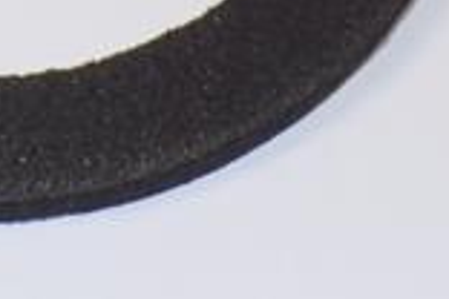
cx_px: -47
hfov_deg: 7.7
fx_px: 3305
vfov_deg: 5.1
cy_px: -194
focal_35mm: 265
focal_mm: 15.3
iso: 400
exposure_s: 1/30
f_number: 4.4
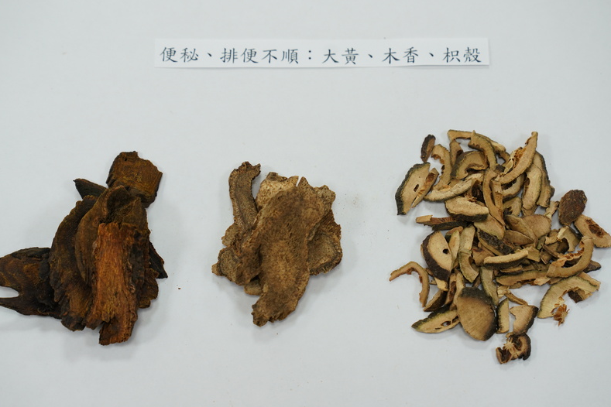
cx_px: 303
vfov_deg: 19.2
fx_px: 1205
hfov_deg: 28.5
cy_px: 206
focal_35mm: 71
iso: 800
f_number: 4
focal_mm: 70
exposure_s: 1/160
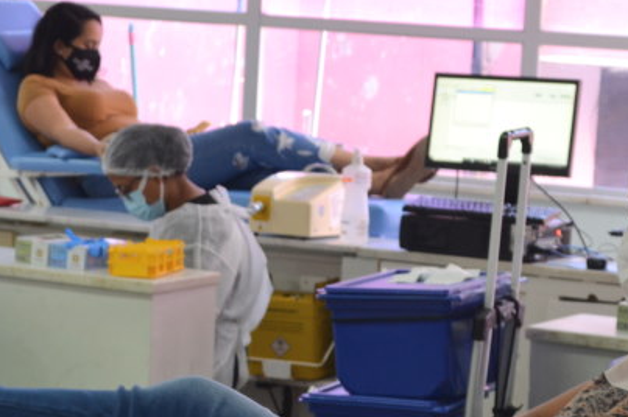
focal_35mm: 149
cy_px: 348
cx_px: 287
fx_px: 2597
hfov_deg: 13.8
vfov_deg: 9.2
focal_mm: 50
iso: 450
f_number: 5.6
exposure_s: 1/15
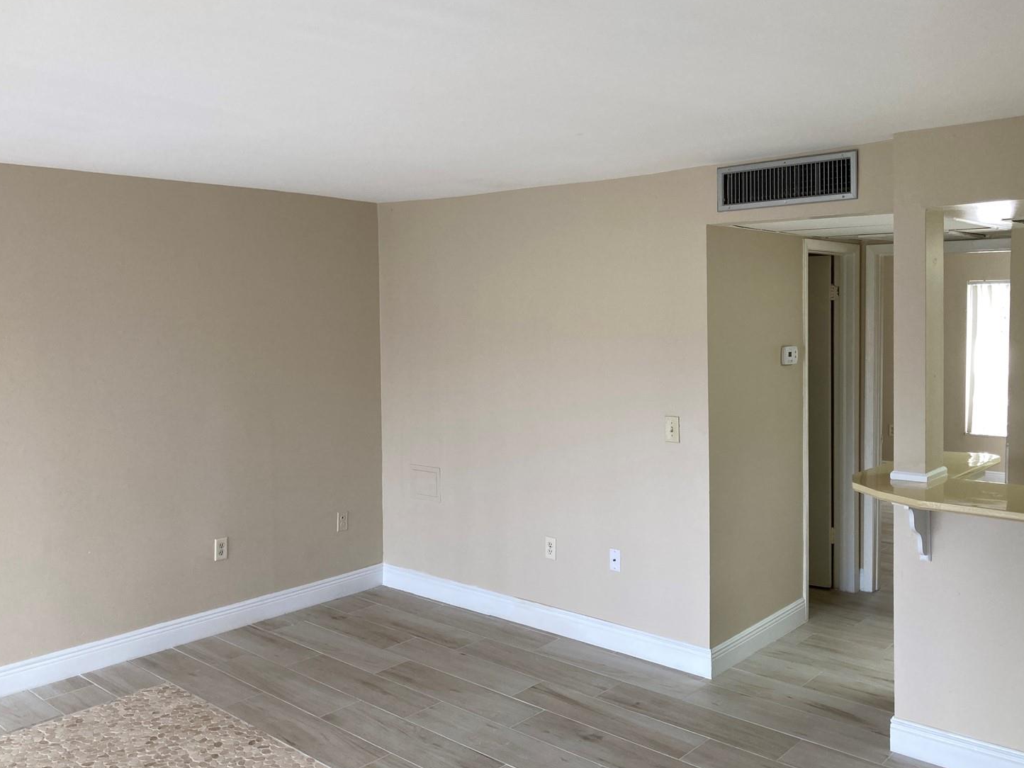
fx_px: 917
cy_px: 359
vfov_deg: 45.4
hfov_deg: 58.3
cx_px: 558
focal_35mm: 31
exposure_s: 1/60
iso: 64
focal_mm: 3.99
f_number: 1.8
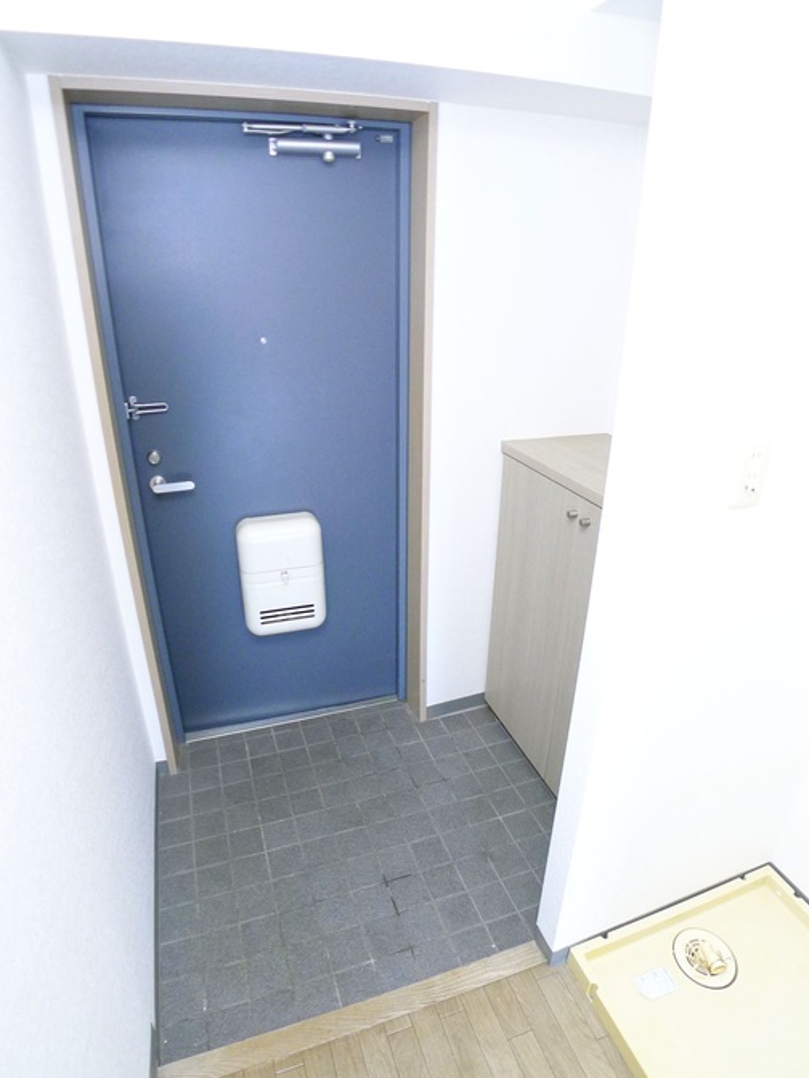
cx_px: 391
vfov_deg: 69.4
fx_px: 779
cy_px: 544
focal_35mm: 25
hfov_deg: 54.9
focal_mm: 5.1
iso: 400
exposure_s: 1/6
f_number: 2
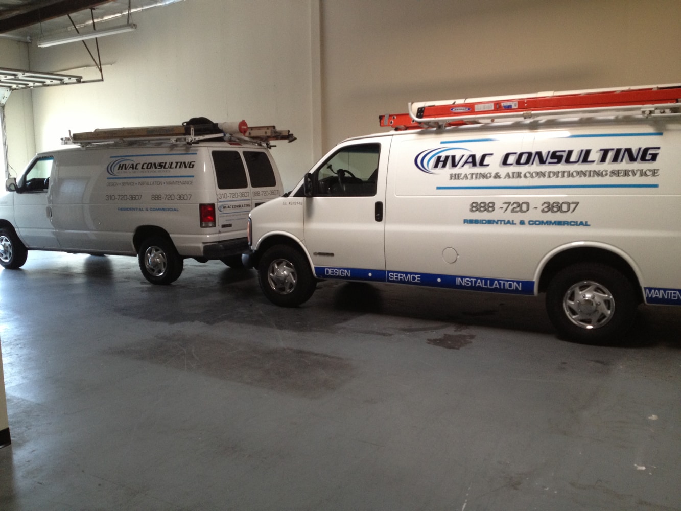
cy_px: 256
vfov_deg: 40.7
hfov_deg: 52.6
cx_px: 340
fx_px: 689
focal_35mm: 35
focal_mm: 4.28
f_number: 2.4
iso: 125
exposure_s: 1/20
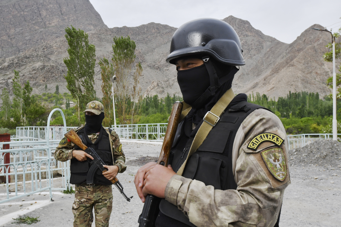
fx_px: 341
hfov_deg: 53.1
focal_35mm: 36
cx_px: 170
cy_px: 114
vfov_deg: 36.9
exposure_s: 1/1000
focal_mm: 24
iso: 400
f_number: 7.1
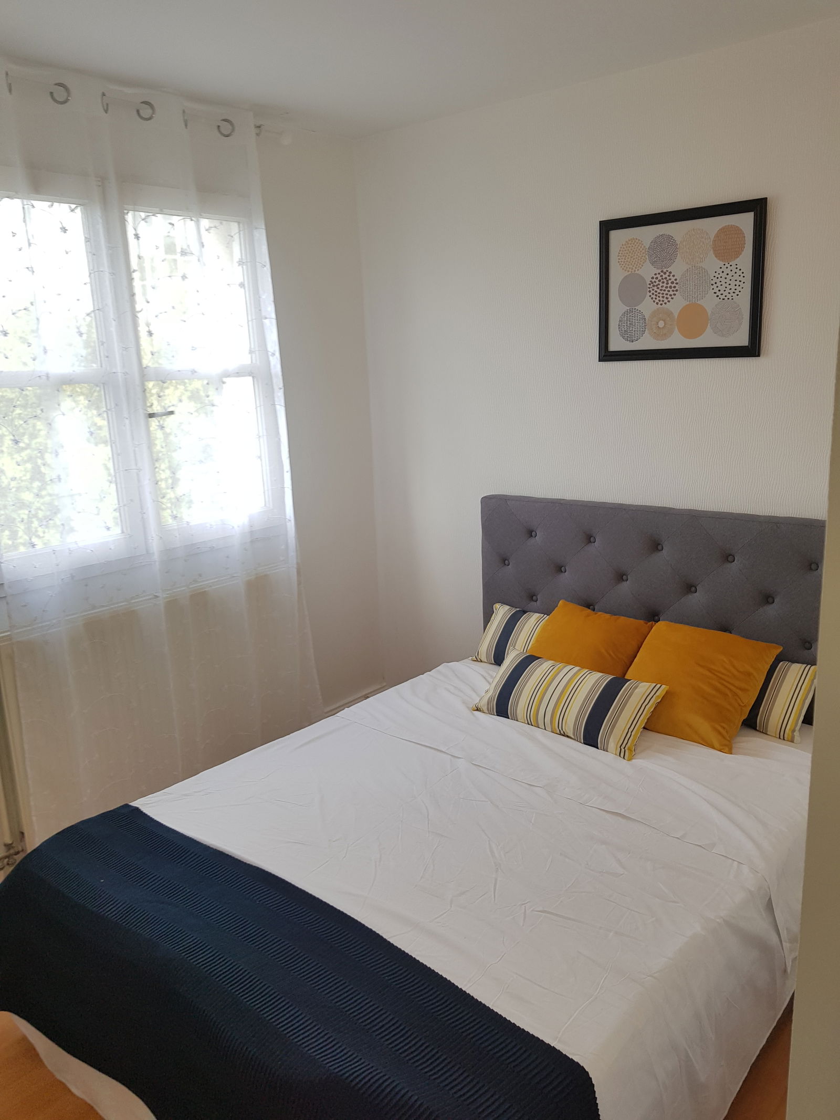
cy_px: 560
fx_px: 841
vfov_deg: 67.3
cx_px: 420
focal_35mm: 26
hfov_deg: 53.1
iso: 50
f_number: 1.7
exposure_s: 1/100
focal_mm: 4.2
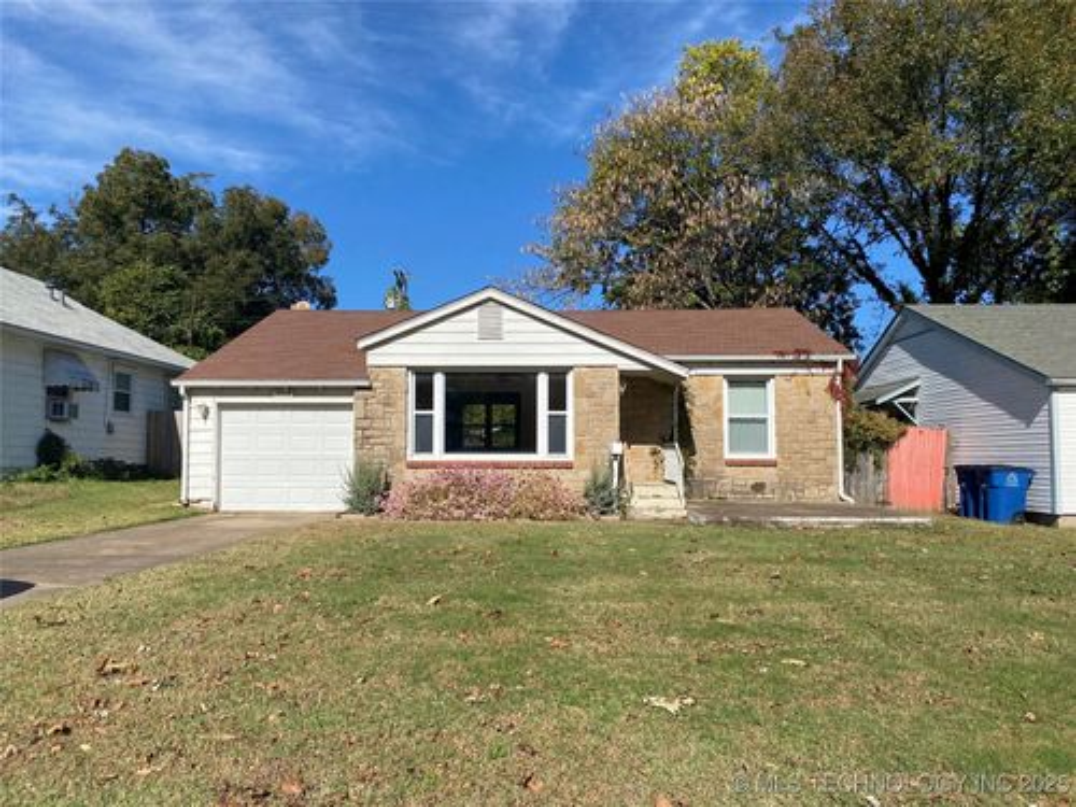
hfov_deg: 67.3
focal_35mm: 26
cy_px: 404
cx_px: 538
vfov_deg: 53.1
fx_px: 808
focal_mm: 4.25
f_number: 1.8
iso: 32
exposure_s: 1/4115
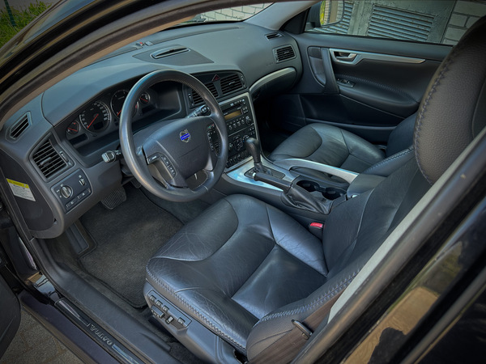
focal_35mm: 24
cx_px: 243
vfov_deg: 56.8
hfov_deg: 71.6
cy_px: 182
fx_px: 337
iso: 125
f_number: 1.78
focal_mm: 6.86
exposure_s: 1/121
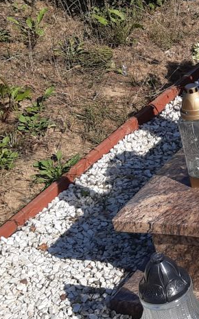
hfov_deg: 14.5
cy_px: 152
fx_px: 713
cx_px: 327
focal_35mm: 82
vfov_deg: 25.2
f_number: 1.7
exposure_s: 1/2203
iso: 40
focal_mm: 3.92
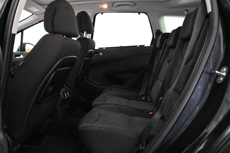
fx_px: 187
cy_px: 76
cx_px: 115
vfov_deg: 44.6
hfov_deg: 63.2
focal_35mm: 29
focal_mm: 19.5
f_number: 3.8
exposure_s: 1/30
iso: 5600
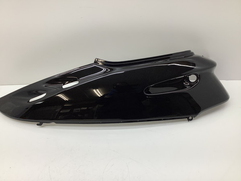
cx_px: 120
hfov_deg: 58.4
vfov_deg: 45.4
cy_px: 90
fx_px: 216
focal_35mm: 31
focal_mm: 3.3
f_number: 2.4
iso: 32
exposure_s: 1/100
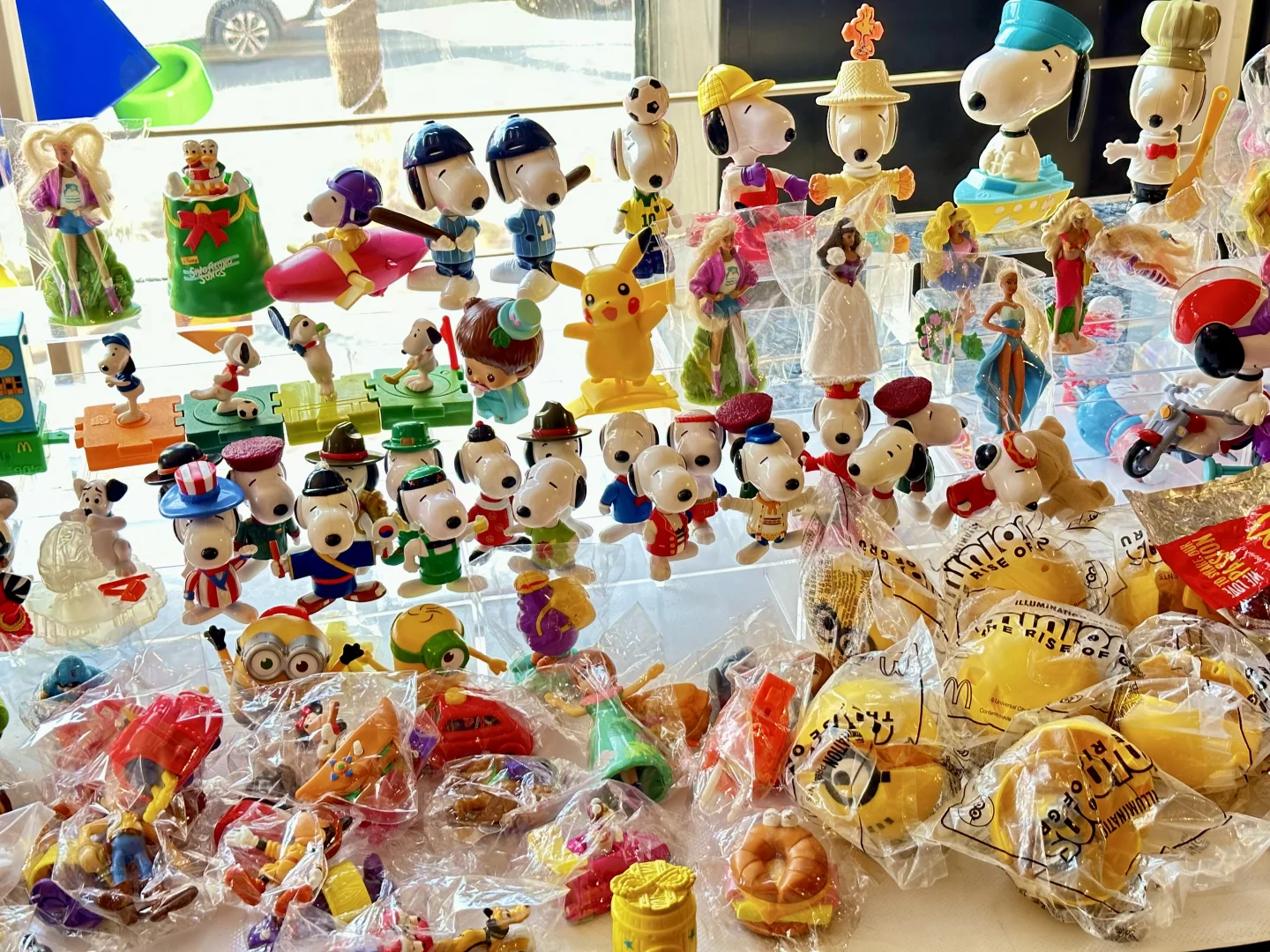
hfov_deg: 39.7
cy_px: 476
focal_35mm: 48
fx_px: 1761
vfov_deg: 30.3
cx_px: 635
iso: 80
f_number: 1.78
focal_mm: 6.86
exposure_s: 1/71
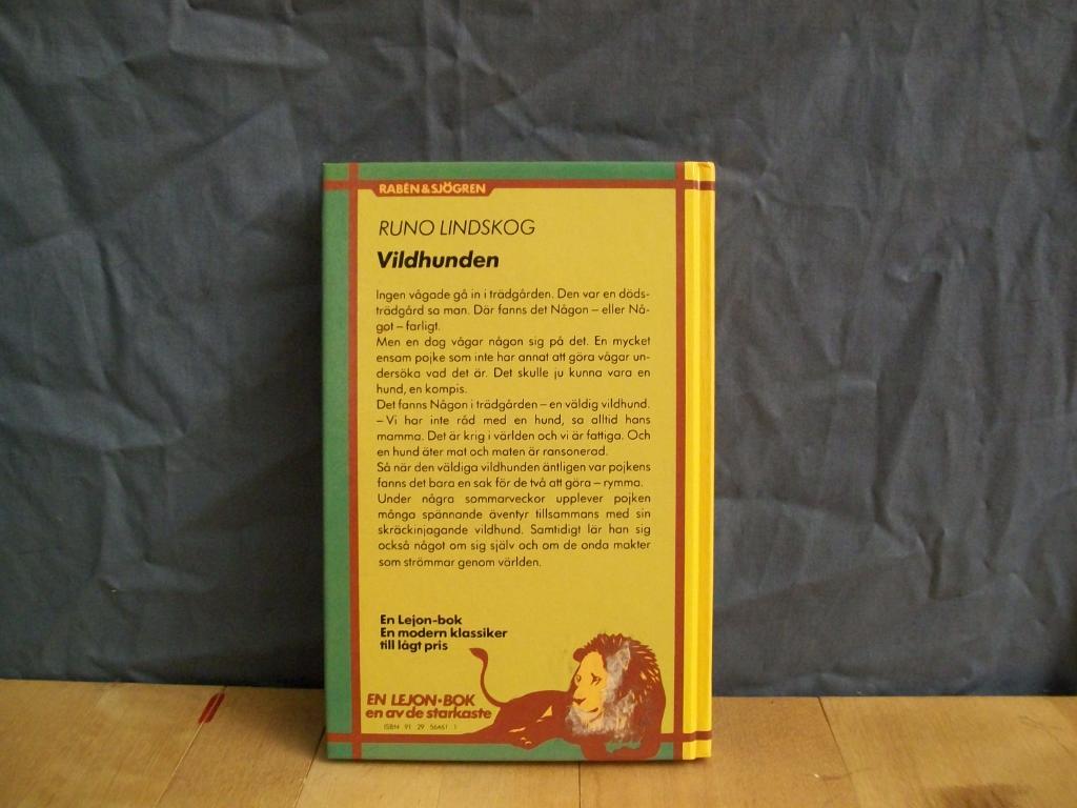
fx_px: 1120
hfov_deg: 51.4
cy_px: 404
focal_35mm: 36
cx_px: 538
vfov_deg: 39.7
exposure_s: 1/8
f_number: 2.7
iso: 200
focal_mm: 6
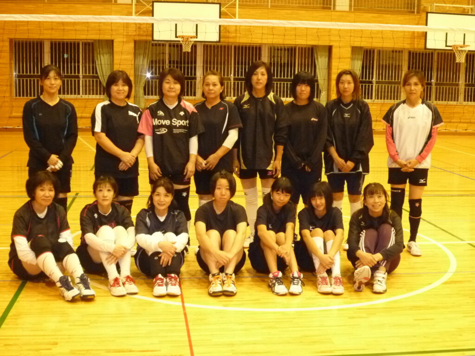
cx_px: 238
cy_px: 178
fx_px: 686
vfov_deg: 29.1
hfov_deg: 38.2
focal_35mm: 50
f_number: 4
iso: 640
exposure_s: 1/40
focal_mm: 8.9
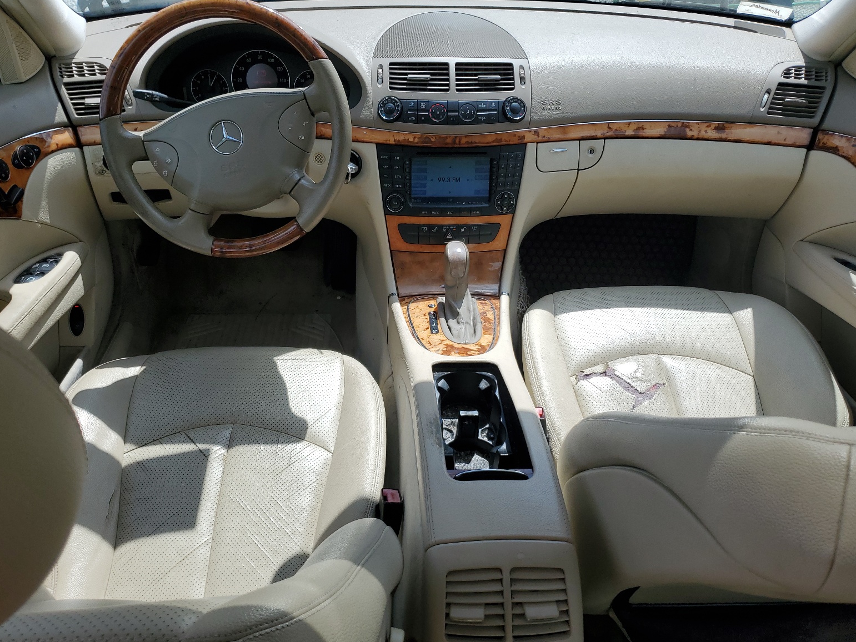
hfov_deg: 65.3
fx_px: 668
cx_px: 413
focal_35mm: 27
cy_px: 326
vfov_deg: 51.4
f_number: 1.5
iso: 50
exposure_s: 1/2500
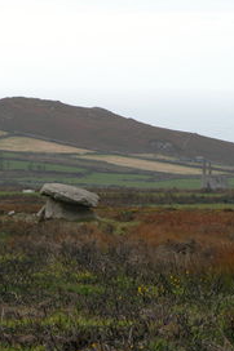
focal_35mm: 341
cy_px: 188
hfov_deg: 4.0
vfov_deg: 6.0
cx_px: 149
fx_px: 3329
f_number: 5.2
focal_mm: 56.7
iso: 100
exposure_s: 1/259
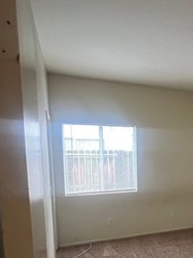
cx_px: 194
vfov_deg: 55.0
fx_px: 238
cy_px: 183
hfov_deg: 39.0
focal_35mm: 32
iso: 800
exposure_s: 1/60
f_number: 1.8
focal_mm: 1.57
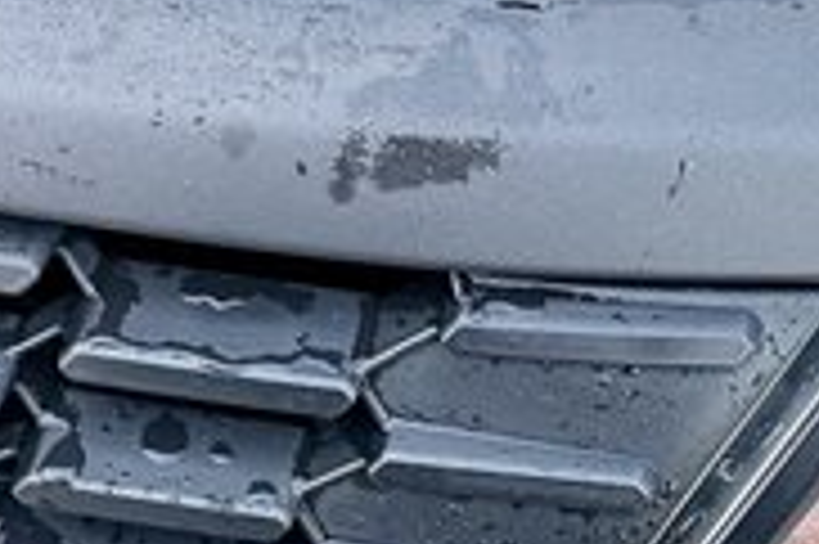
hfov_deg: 18.2
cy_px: -593
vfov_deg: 11.1
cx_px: 40
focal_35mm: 110
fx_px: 2500
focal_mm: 6.76
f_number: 1.78
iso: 400
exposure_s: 1/60
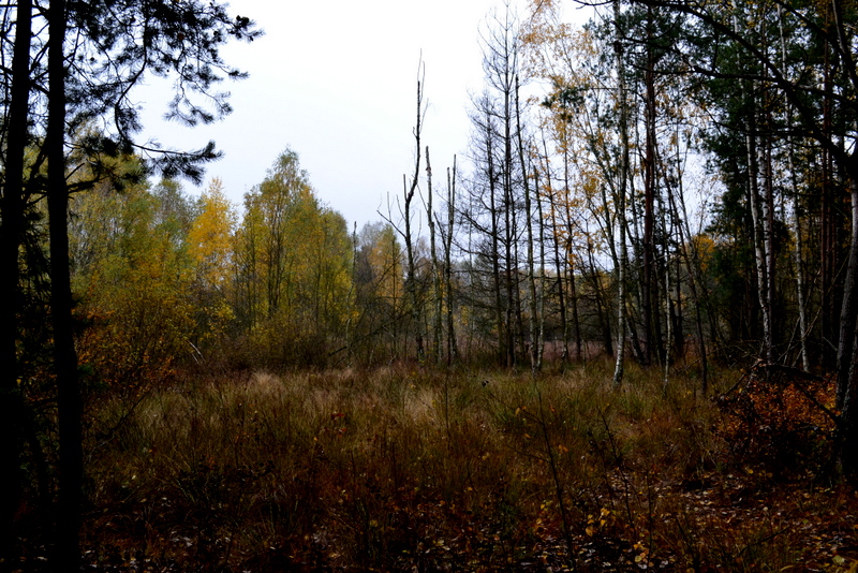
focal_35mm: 36
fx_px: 858
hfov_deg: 53.1
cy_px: 286
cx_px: 429
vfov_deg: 36.9
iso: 400
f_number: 8
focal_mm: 24
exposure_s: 1/80
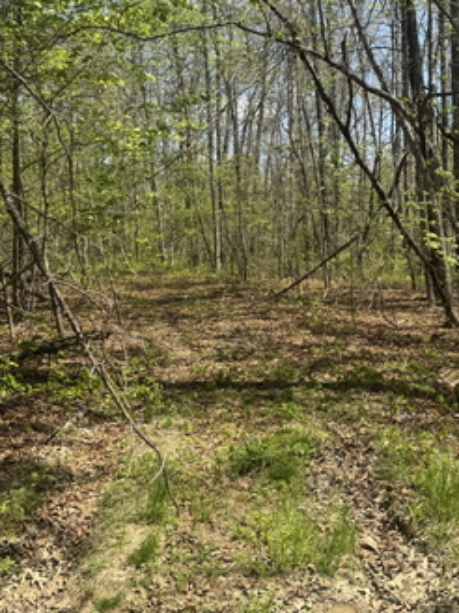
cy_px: 300
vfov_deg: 47.9
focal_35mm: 39
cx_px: 351
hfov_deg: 35.9
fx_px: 690
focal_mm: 6.76
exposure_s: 1/2252
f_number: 1.78
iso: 80
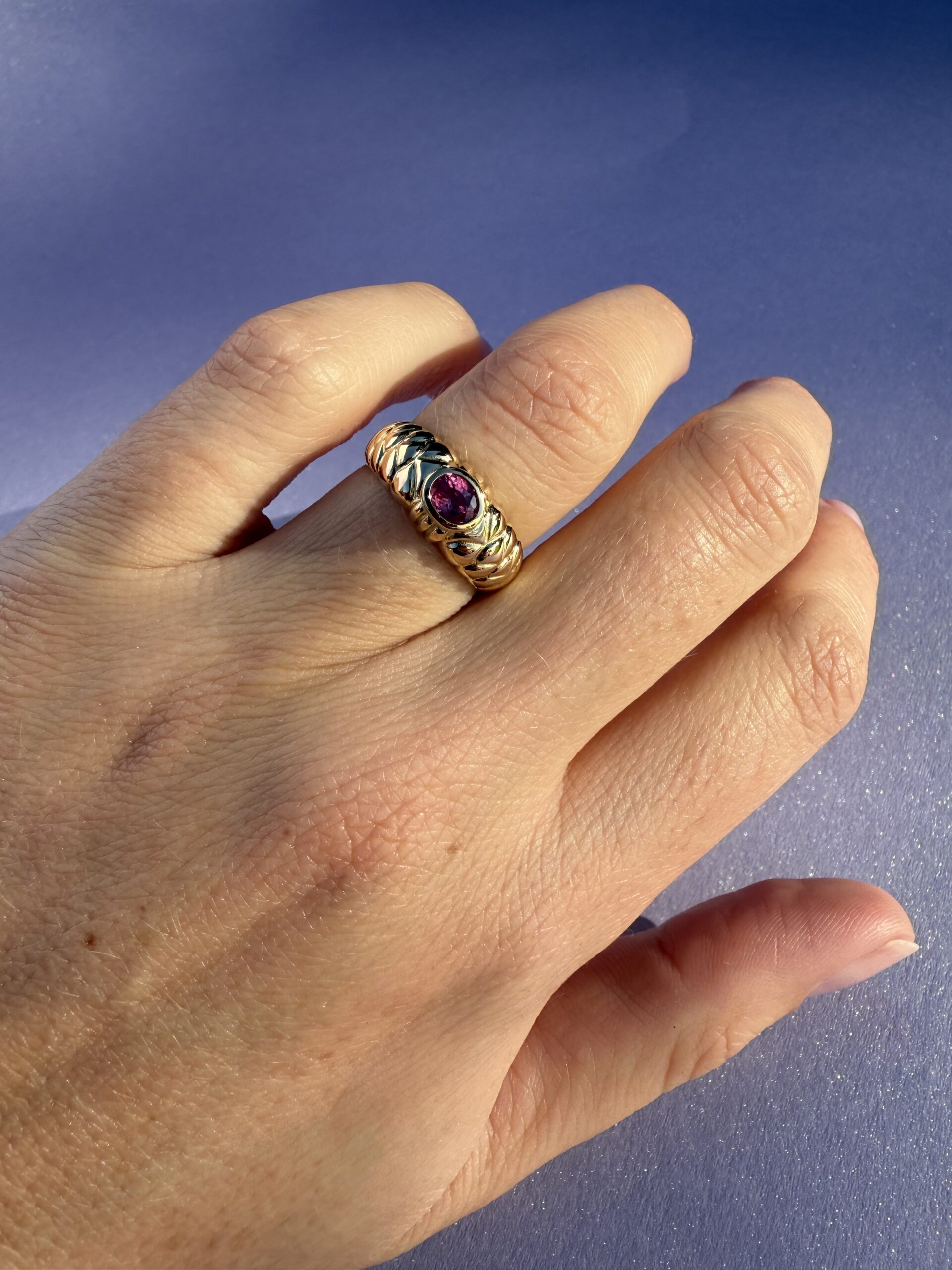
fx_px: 880
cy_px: 635
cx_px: 476
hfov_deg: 56.8
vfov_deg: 71.6
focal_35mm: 24
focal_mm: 2.22
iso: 40
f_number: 2.2
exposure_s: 1/1190
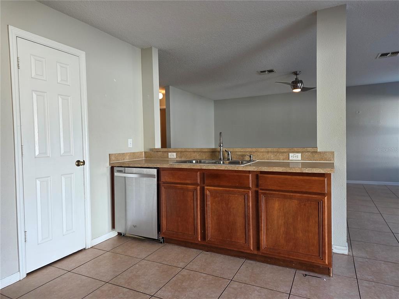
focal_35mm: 23
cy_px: 150
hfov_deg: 73.9
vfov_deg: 58.9
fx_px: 265
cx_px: 200
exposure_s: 1/120
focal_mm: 6.3
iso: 100
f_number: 1.7
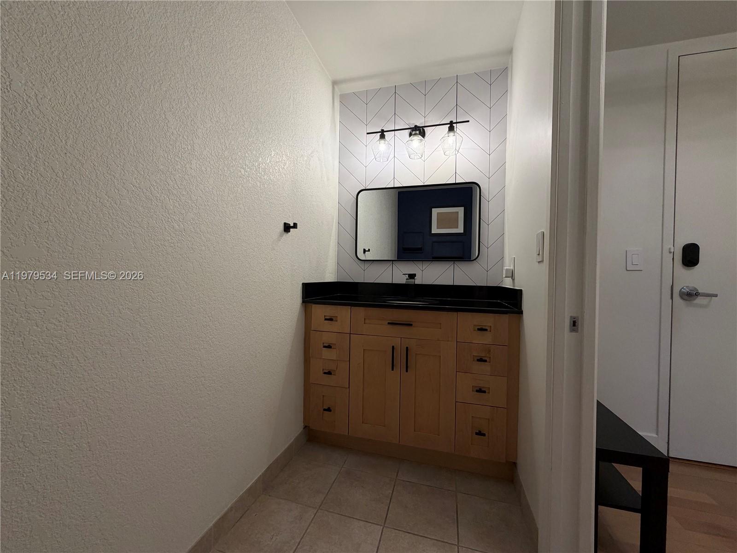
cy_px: 276
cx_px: 368
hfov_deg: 102.1
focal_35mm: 14
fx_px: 298
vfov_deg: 85.7
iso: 160
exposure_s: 1/120
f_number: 2.2
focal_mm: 2.22
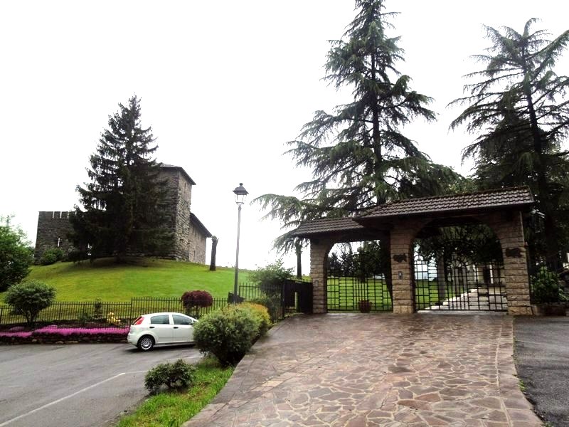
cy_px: 214
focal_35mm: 25
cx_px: 284
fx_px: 411
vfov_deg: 54.9
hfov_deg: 69.4
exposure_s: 1/800
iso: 100
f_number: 3.3
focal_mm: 4.5
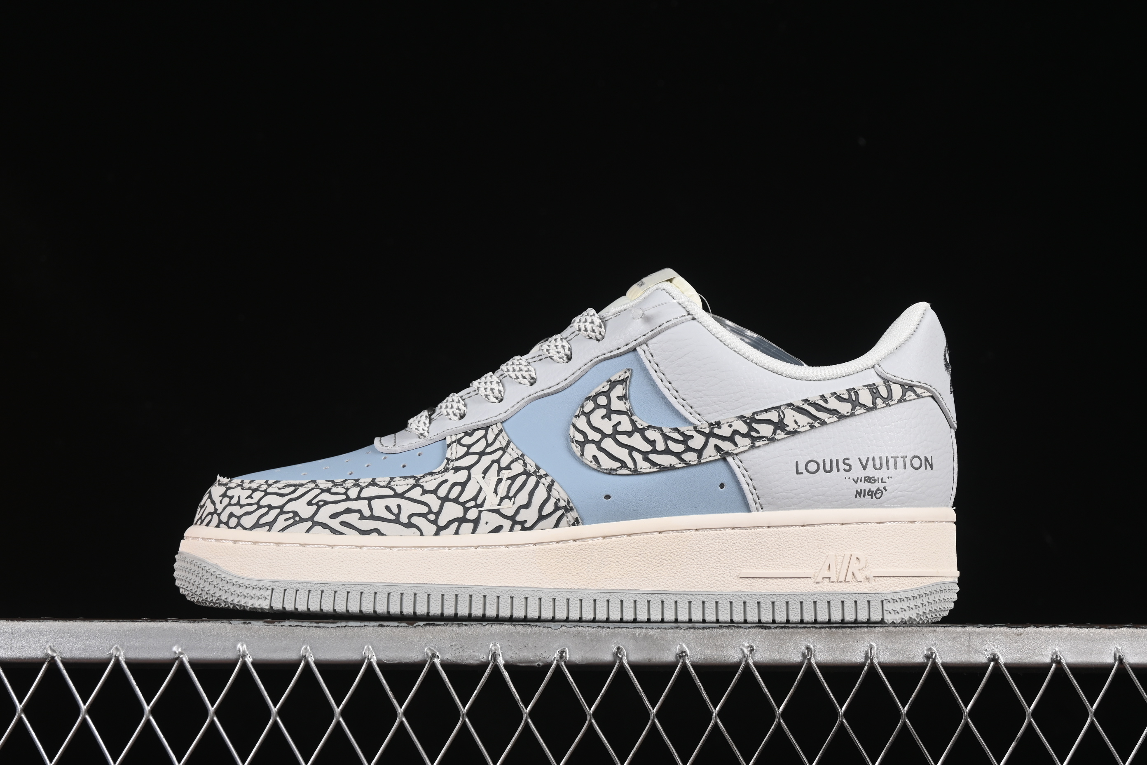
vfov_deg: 18.2
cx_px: 574
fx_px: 2389
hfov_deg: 27.0
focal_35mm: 75
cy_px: 382
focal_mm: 50
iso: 160
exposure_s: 1/80
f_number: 8
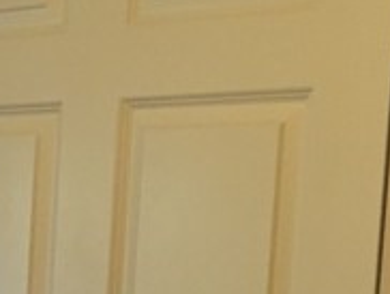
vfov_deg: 8.9
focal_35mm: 163
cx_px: -549
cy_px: 472
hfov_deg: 10.4
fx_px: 1839
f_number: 2.2
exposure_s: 1/30
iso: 50
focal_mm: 4.15
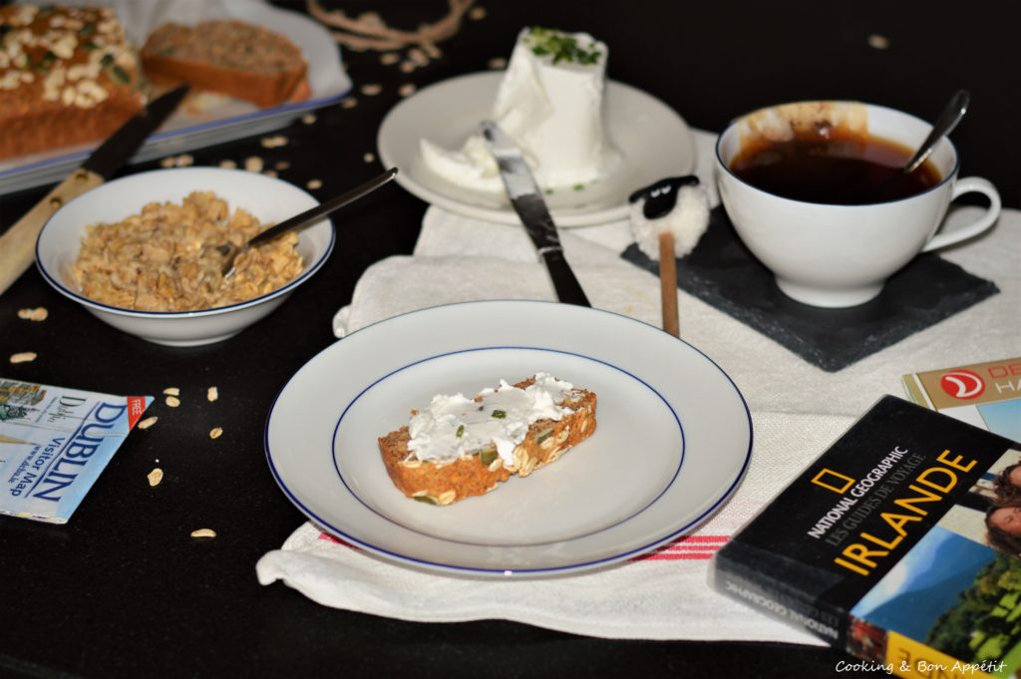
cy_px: 340
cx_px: 510
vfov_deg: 18.2
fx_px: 2125
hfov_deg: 27.0
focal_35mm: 75
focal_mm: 50
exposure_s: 1/60
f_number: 3.5
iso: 200
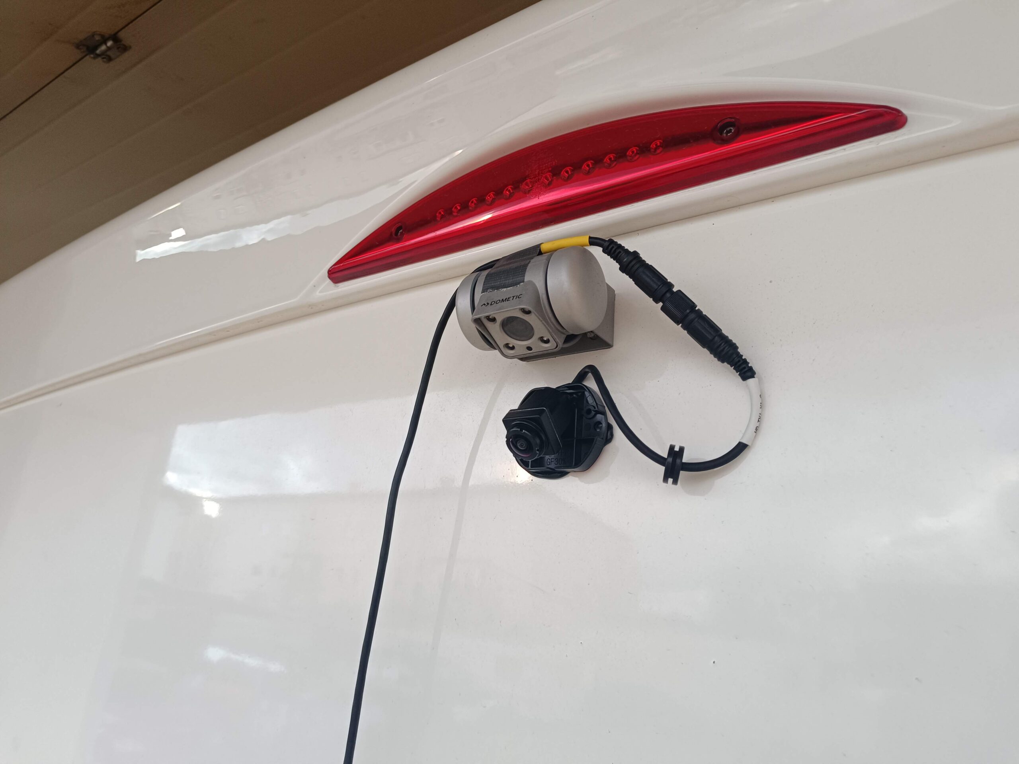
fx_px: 706
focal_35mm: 24
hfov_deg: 71.6
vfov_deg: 56.8
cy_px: 382
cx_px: 510
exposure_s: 1/50.1
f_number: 1.88
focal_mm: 5.59
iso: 454
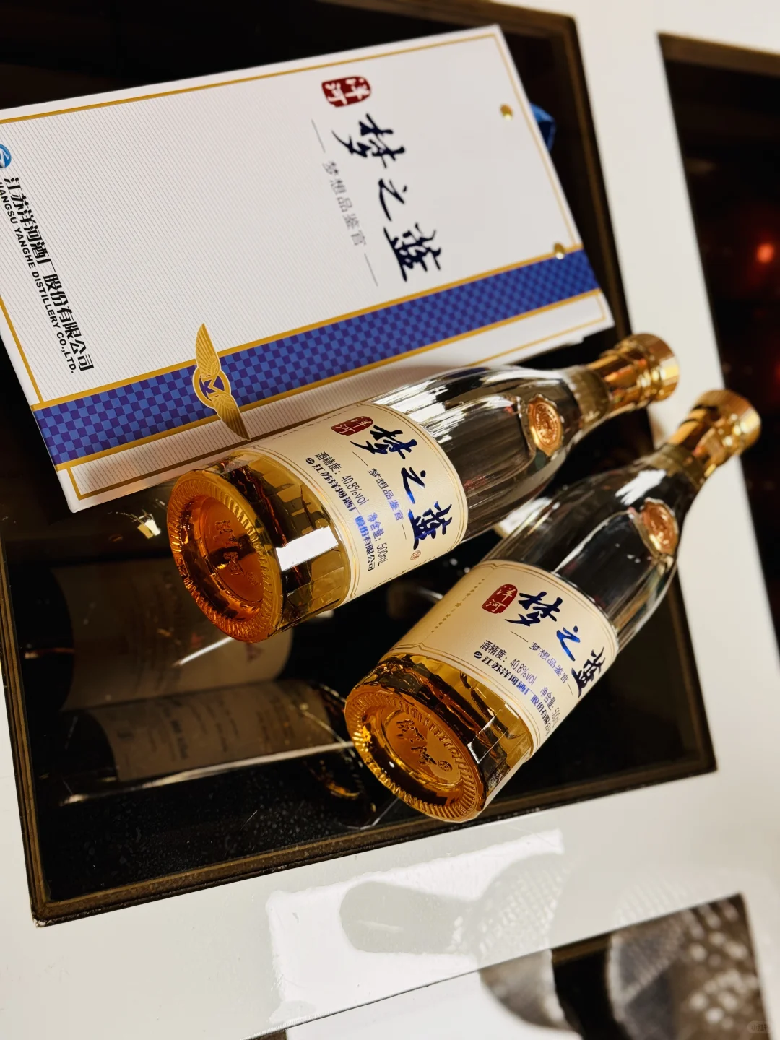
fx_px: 1442
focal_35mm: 48
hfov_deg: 30.3
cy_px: 520
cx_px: 390
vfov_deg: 39.7
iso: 64
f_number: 1.78
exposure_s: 1/50
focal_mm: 6.76
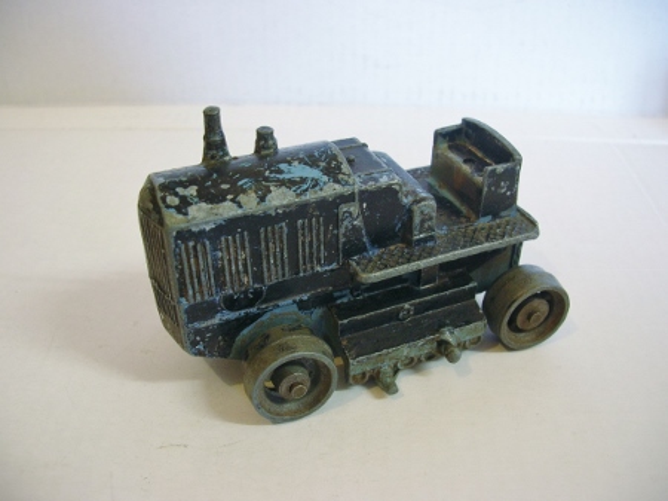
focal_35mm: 35
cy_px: 250
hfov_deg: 52.7
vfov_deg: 40.7
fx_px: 675
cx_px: 334
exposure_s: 1/6
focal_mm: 5.8
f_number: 2.8
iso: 70
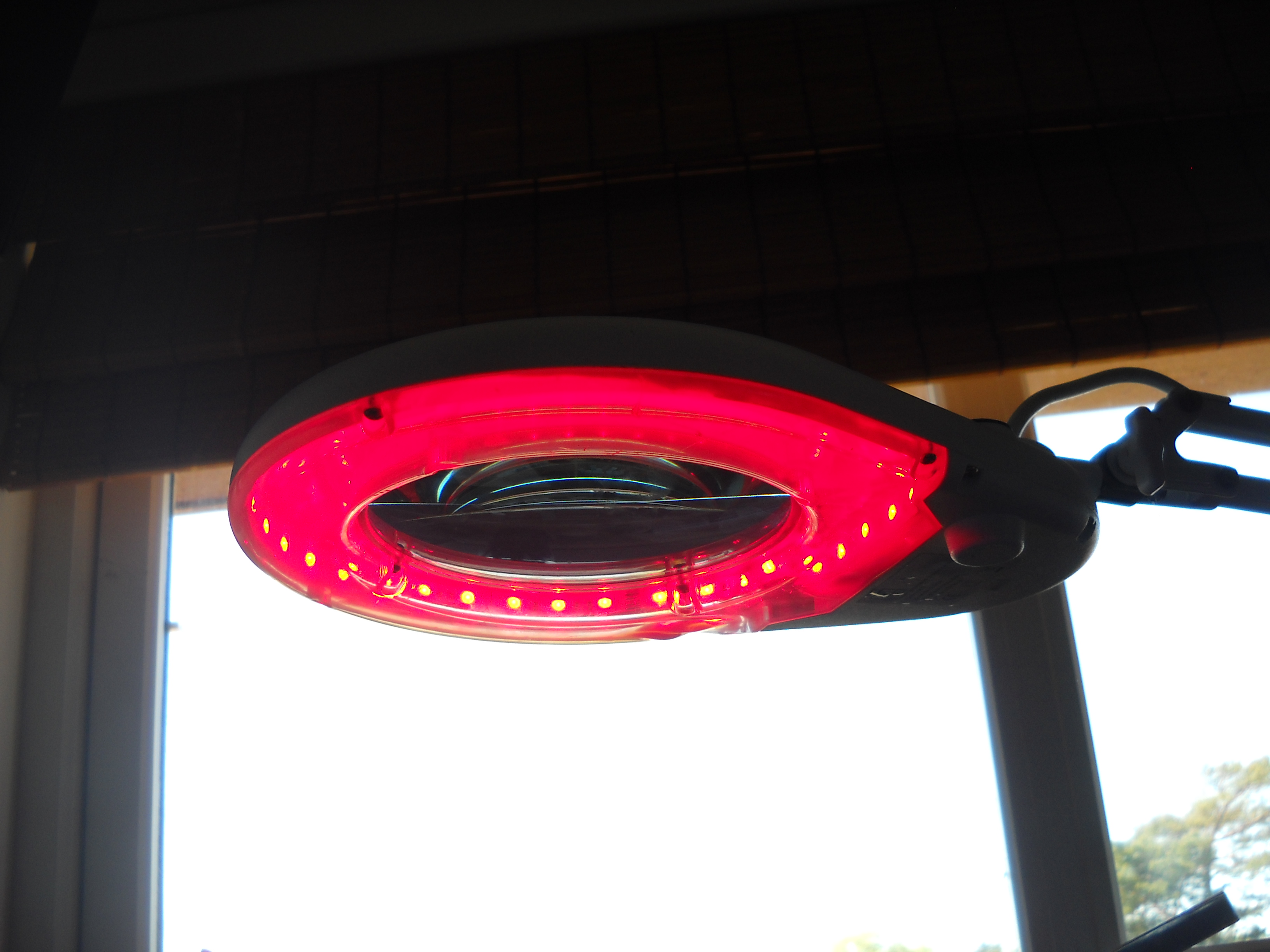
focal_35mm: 41
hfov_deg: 45.8
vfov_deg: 35.1
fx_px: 1504
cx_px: 635
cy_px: 476
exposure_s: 1/80
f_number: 3.1
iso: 64
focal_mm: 6.72
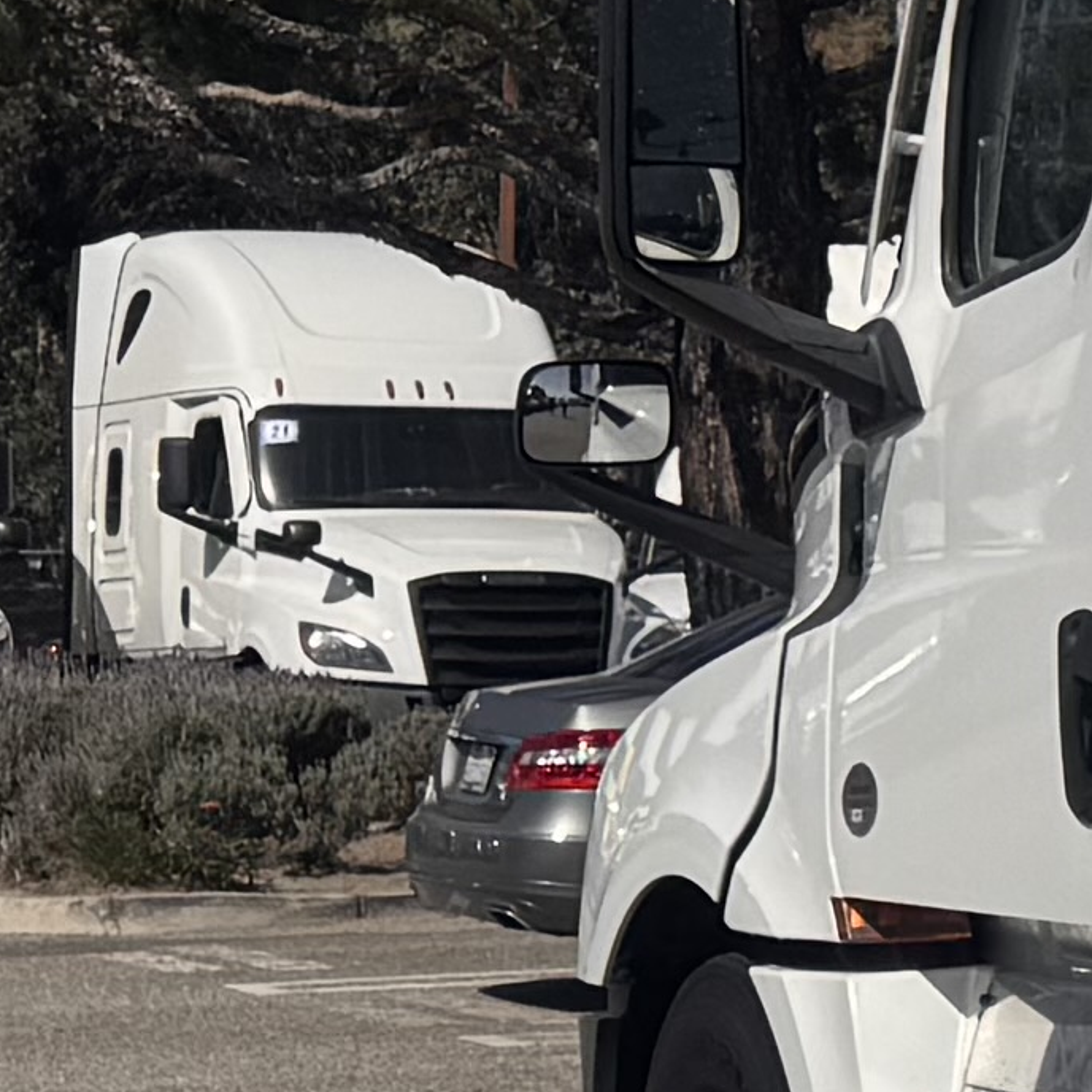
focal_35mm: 176
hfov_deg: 8.2
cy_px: 370
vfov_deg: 9.9
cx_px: 3405
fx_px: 6282
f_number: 1.78
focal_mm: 6.76
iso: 80
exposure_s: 1/10417
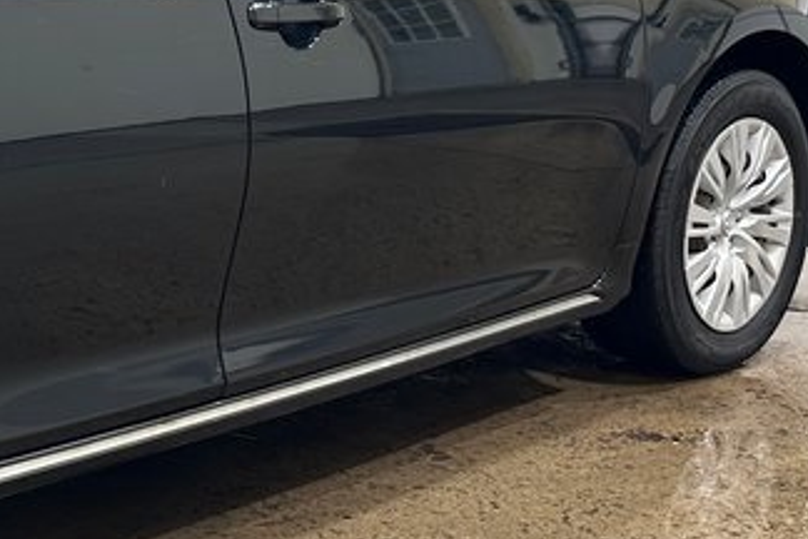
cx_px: -322
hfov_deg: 22.2
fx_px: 1773
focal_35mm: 79
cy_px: 147
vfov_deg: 17.2
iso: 80
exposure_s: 1/120
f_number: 1.78
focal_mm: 6.86
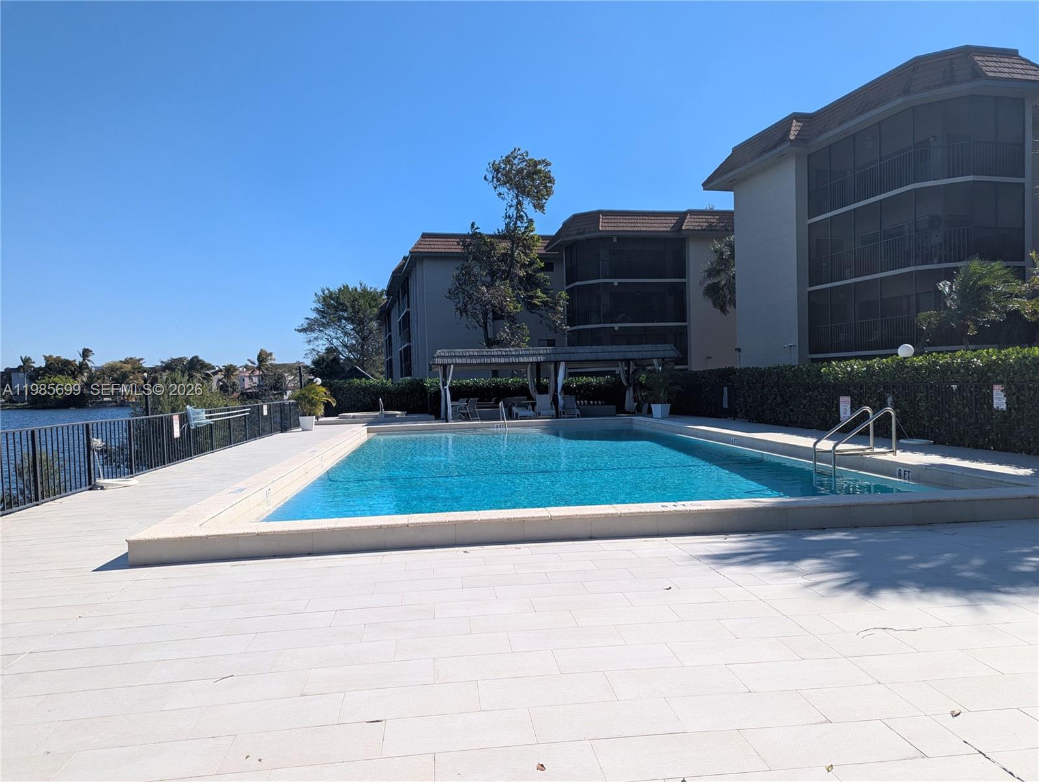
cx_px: 520
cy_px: 391
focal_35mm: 24
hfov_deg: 71.5
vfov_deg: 56.9
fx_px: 721
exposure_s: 1/2410
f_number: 1.85
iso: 50
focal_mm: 6.81
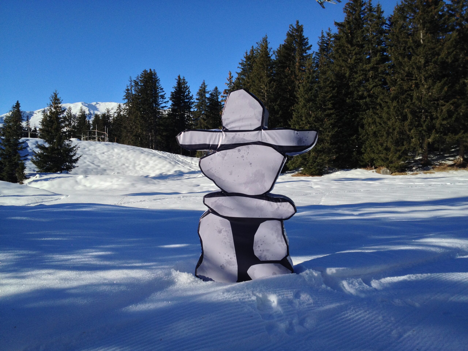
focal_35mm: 35
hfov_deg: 52.6
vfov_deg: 40.7
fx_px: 473
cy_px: 176
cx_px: 234
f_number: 2.4
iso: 50
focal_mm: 4.28
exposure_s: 1/2123
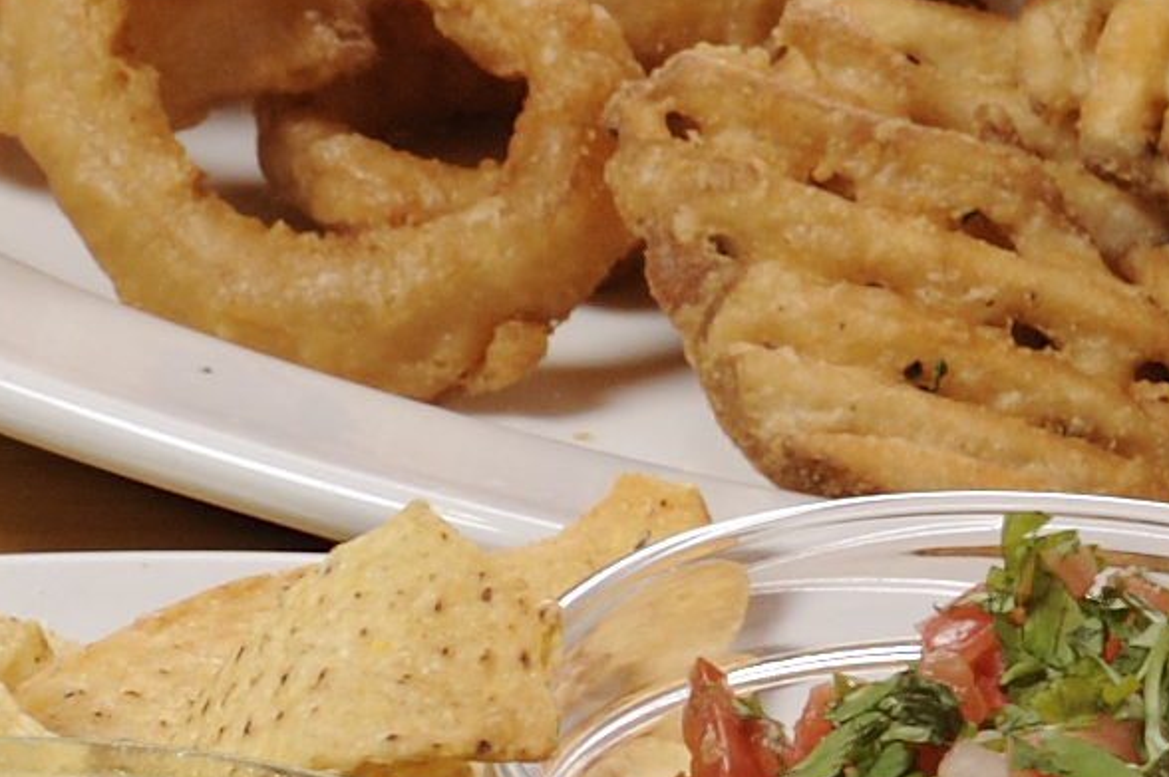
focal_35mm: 362
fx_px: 11745
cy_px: 1198
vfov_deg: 3.8
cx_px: -1988
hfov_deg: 5.4
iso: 400
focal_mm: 50
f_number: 10
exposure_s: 1/125
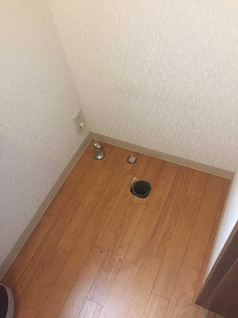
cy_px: 159
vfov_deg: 61.7
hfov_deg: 48.2
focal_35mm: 29
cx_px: 119
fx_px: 266
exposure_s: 1/30
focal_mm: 4.15
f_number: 2.2
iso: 250
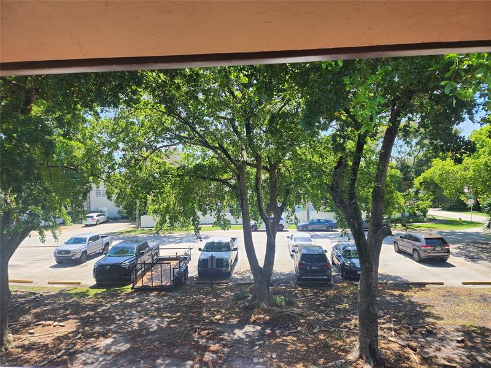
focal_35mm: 23
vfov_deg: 58.9
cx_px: 246
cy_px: 184
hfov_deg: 73.9
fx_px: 326
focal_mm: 6.4
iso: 12
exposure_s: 1/285
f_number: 1.8
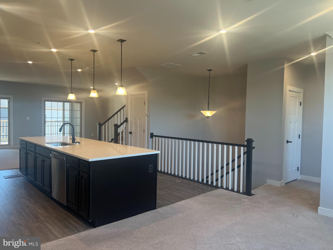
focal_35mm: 26
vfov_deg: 53.1
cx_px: 166
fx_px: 250
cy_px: 125
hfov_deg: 67.3
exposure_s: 1/120
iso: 80
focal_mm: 5.7
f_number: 1.5
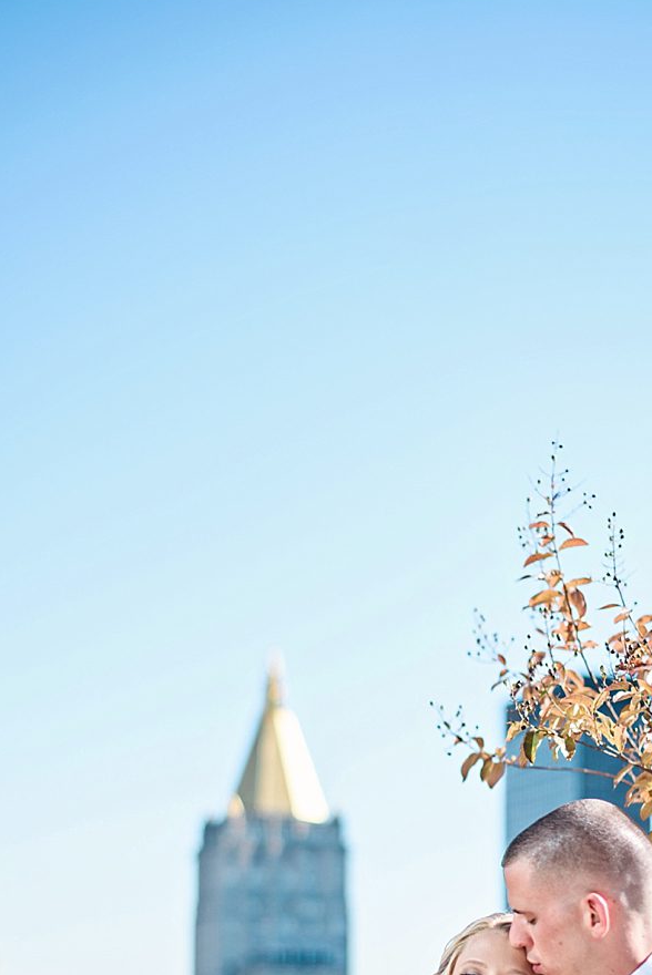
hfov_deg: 17.1
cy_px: 764
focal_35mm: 80
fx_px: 2170
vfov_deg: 25.0
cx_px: 323
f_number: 1.8
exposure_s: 1/8000
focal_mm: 50
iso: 250
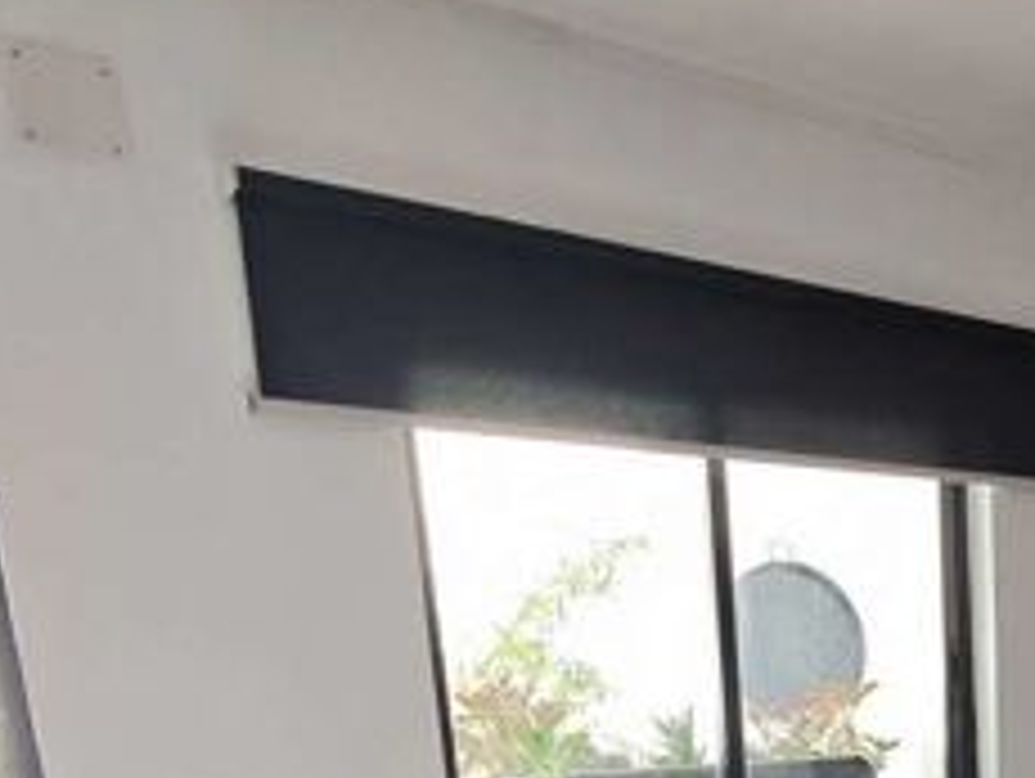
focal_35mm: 43
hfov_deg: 37.0
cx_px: 1132
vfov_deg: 28.3
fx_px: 1287
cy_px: 985
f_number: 2.2
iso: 100
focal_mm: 2.16
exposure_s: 1/51
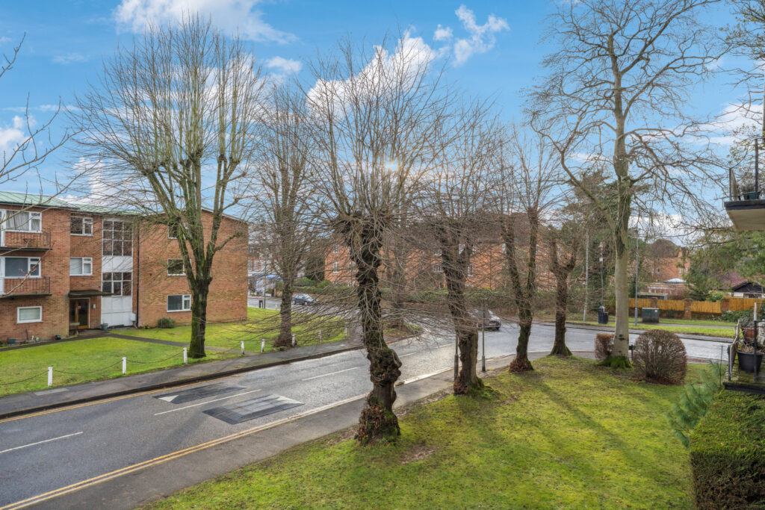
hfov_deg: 79.6
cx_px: 382
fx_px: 459
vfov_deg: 58.1
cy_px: 255
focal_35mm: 22
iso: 800
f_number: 8
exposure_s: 1/160
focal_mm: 21.6
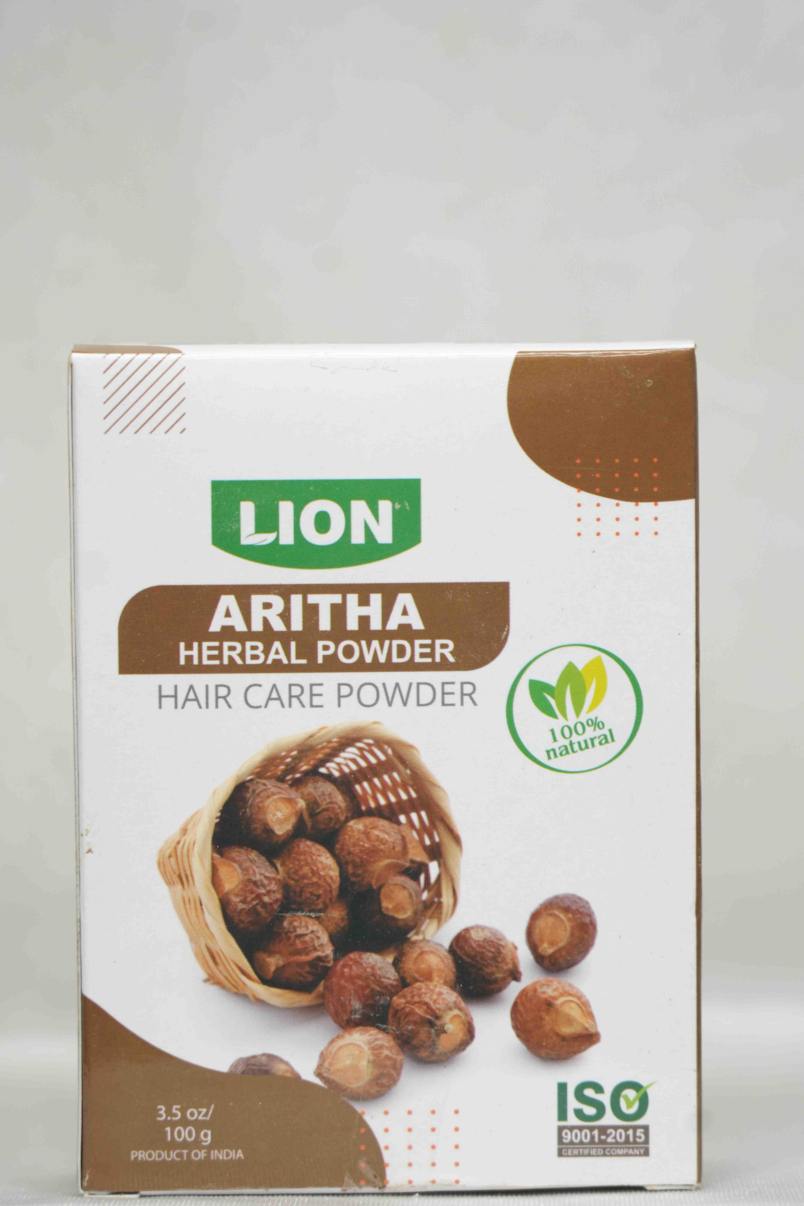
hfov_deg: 11.4
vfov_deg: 17.1
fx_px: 4020
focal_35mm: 120
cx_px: 398
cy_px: 592
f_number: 4
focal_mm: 105
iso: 320
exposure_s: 1/80
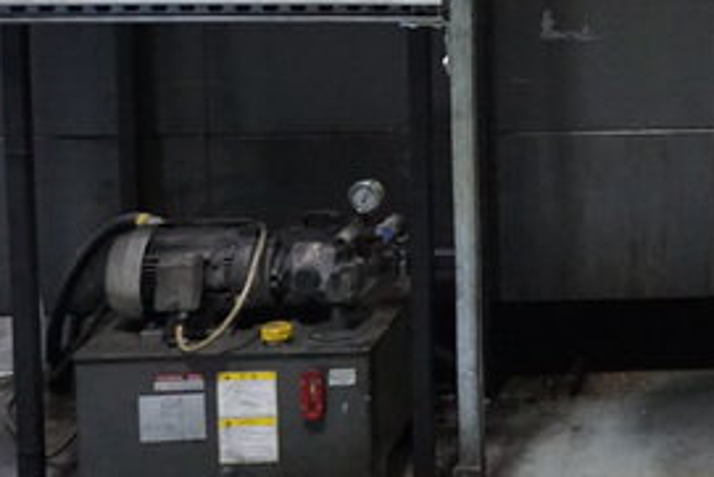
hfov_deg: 20.5
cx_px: 1067
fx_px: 1687
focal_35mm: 85
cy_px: -155
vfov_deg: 15.3
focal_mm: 16
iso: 3200
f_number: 3.5
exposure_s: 1/100
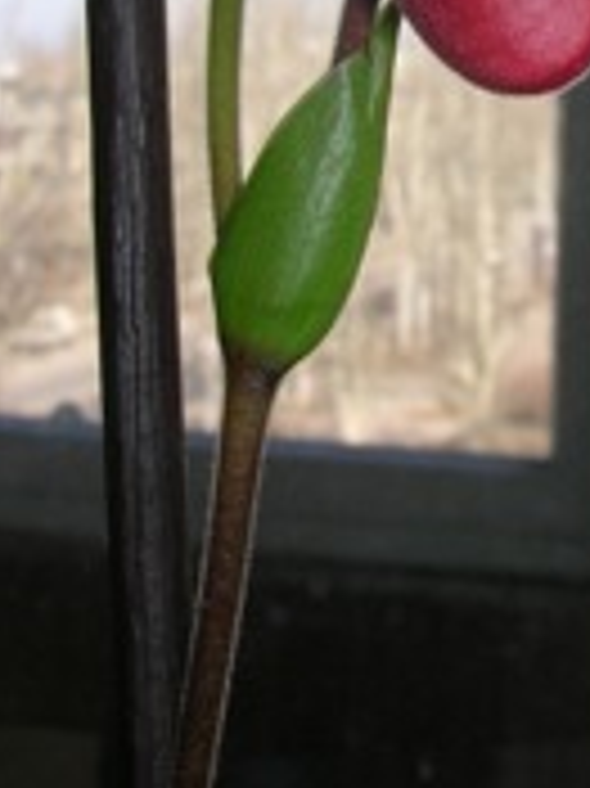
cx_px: 513
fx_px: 1980
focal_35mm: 87
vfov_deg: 21.5
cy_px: -41
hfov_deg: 16.8
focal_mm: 5.7
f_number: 4.9
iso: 50
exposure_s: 1/166
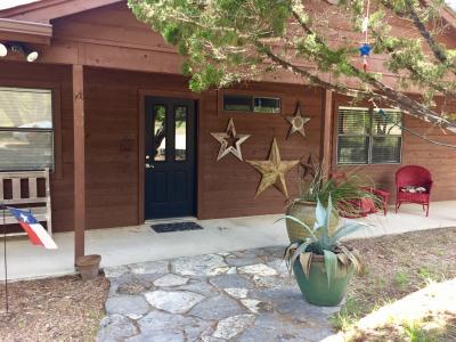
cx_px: 228
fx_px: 382
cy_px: 171
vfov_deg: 48.2
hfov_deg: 61.7
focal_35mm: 29
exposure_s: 1/120
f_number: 2.2
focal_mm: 4.15
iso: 32
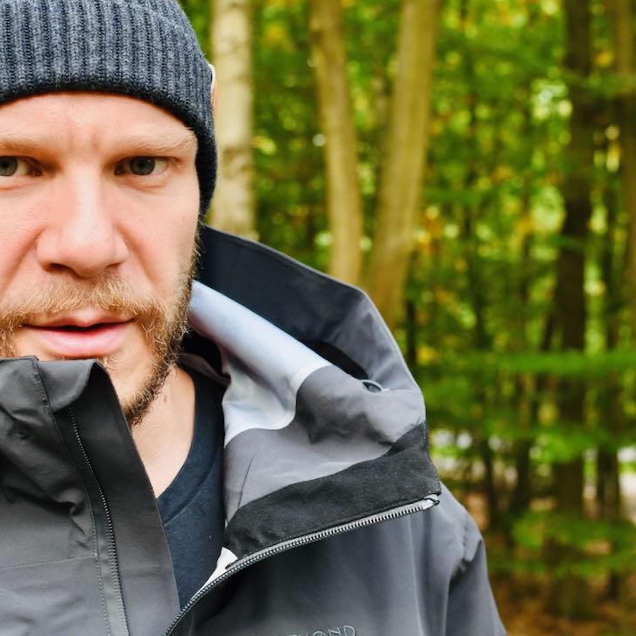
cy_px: 316
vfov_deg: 25.7
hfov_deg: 25.7
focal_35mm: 67
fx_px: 1393
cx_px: 319
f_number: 5.6
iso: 400
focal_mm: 35
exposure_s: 1/125
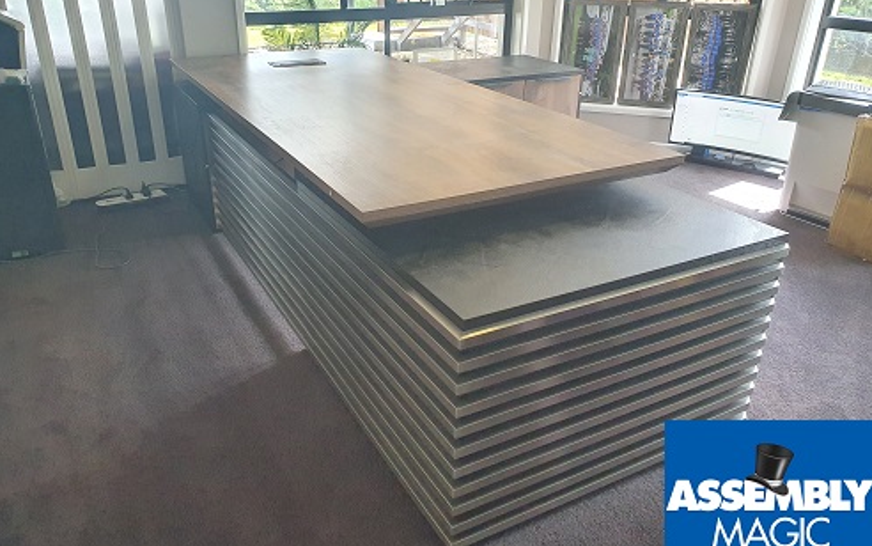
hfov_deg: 66.4
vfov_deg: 44.6
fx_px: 666
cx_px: 440
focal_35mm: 28
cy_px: 263
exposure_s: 1/100
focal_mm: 4.32
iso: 250
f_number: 2.4
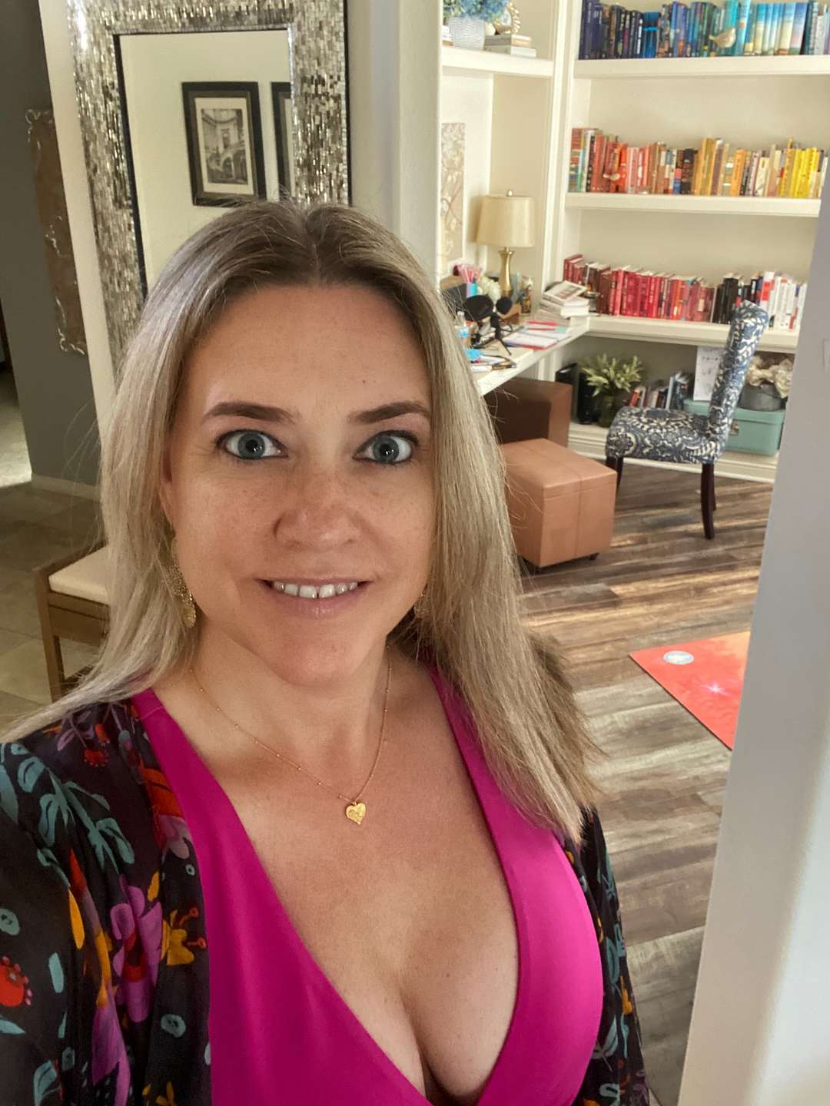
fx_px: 959
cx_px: 415
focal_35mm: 30
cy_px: 553
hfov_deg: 46.8
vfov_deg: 60.0
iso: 500
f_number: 2.2
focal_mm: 2.71
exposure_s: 1/30
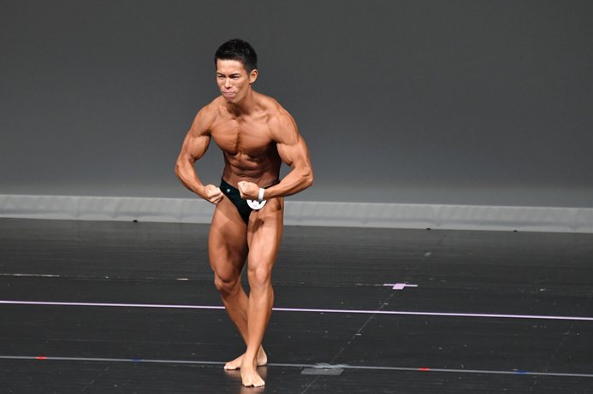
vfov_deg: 3.6
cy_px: 205
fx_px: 6354
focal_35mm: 386
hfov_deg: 5.3
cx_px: 263
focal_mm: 230
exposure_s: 1/400
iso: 4000
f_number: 5.6
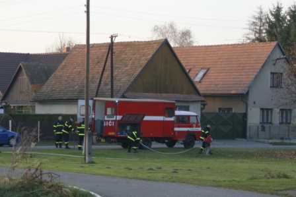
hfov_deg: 14.0
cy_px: 98
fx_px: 1209
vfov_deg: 9.3
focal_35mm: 147
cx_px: 148
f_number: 5.6
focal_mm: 70
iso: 320
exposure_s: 1/125
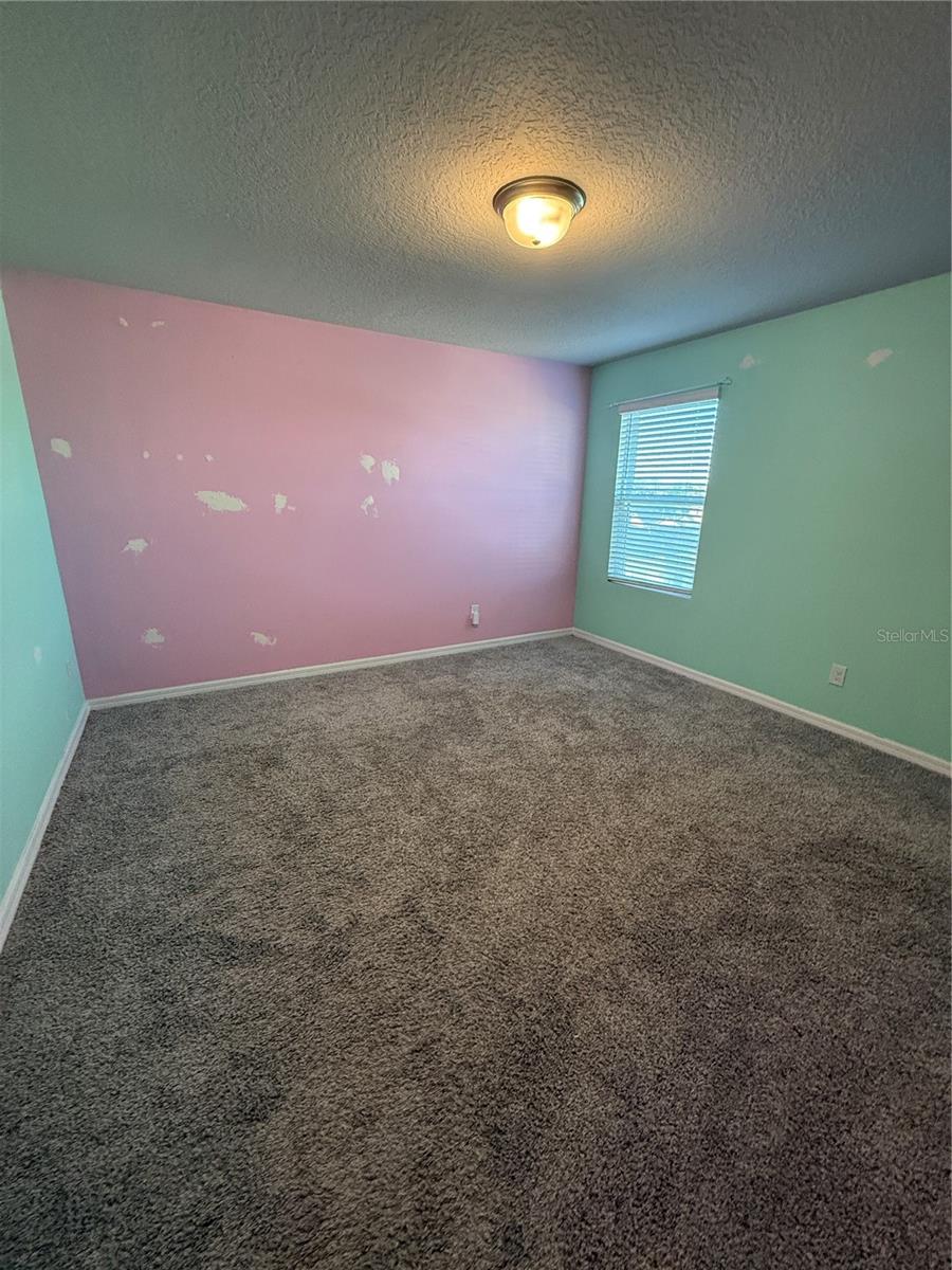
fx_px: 513
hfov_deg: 85.7
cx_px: 476
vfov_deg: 102.1
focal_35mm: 14
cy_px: 635
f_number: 2.2
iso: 400
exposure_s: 1/120
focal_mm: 2.22
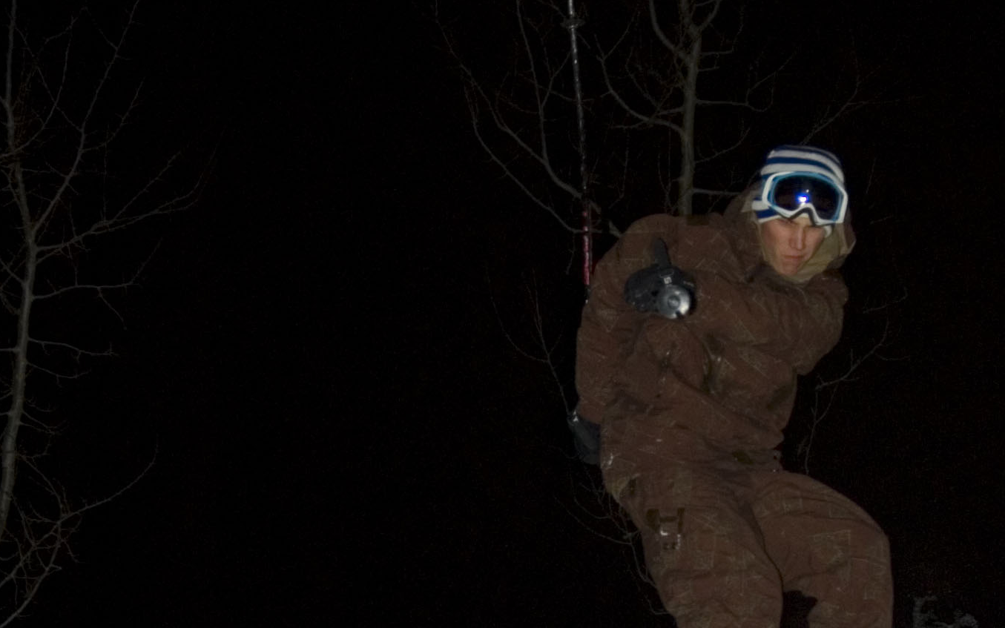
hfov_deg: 19.7
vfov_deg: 12.3
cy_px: 670
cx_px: 702
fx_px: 2880
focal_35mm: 105
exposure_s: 1/60
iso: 400
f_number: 3.3
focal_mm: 31
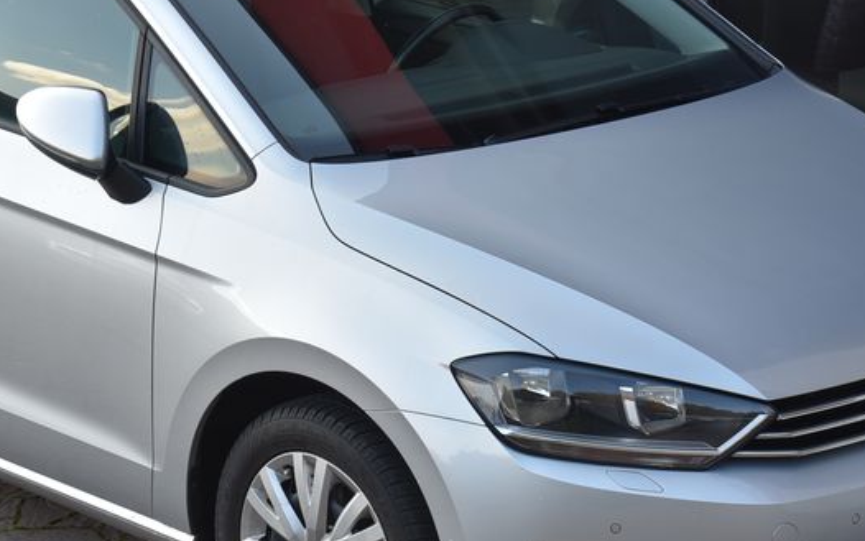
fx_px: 2900
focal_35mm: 123
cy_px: 247
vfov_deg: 10.7
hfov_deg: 16.9
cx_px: 311
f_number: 7.1
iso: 500
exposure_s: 1/200
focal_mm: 62
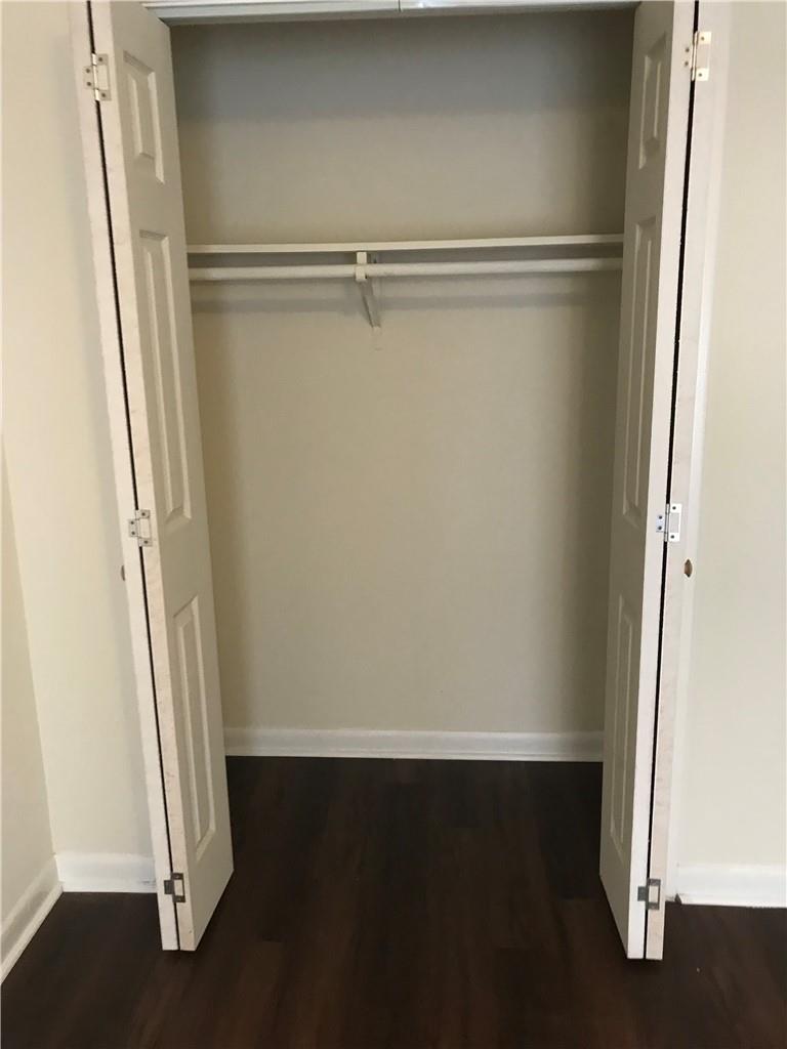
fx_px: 849
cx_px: 394
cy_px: 524
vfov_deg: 63.4
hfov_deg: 49.7
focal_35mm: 28
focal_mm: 3.99
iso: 40
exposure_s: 1/15
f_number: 1.8
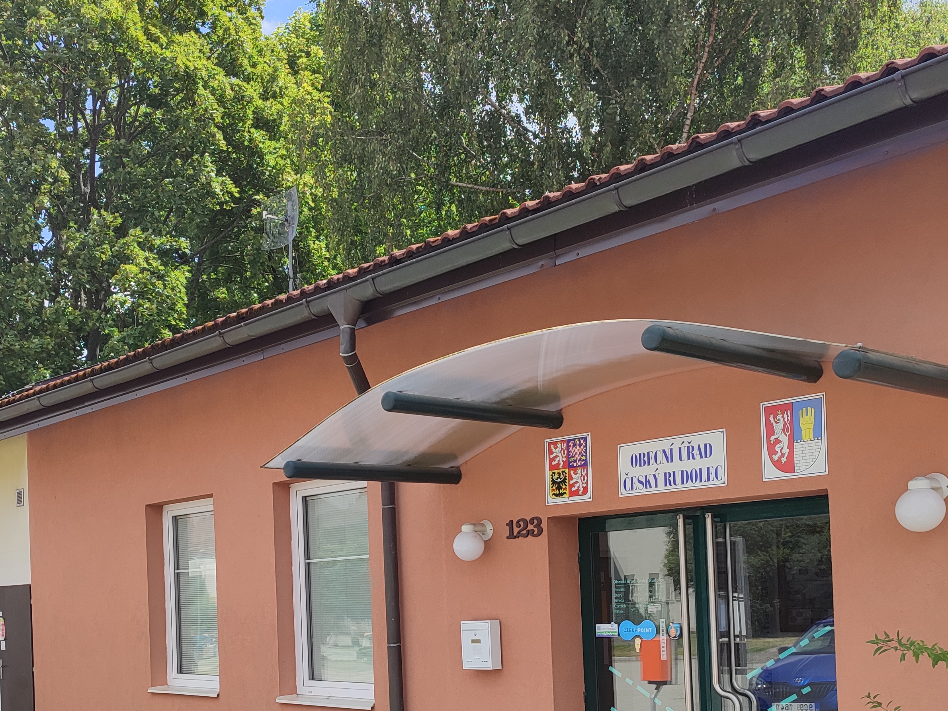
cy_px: 578
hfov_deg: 44.4
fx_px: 1150
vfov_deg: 33.3
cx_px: 350
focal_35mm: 42
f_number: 1.9
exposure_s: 1/607
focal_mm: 6.04
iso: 50
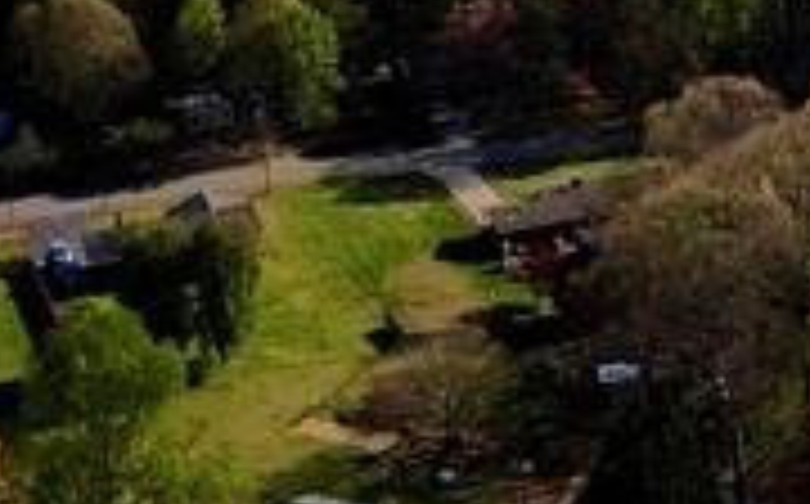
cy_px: -387
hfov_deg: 14.0
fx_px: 3197
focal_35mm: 145
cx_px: 950
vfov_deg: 8.7
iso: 100
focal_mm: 4.39
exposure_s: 1/5000
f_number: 2.8
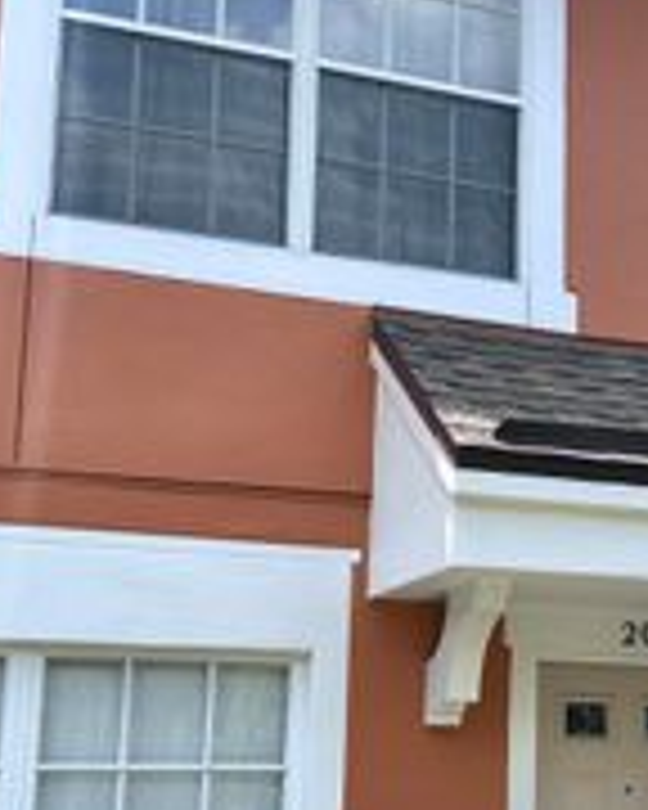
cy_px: 493
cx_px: 598
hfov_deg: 22.8
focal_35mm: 65
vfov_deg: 29.1
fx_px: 1558
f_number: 1.78
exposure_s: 1/2070
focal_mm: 6.86
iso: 80
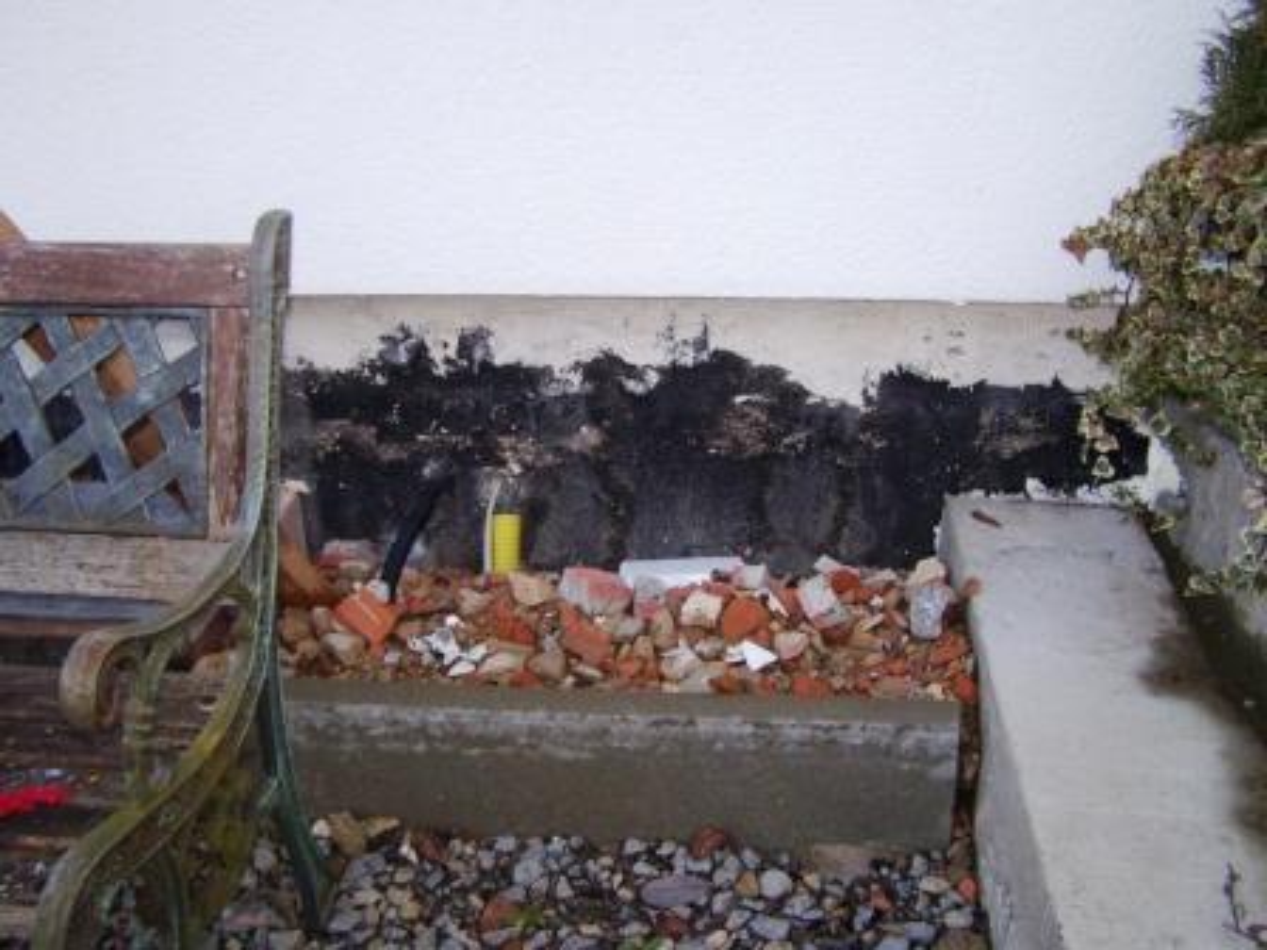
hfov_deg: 49.0
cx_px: 634
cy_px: 475
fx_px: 1391
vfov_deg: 37.7
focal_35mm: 38
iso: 80
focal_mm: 6.3
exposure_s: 1/60
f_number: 2.8
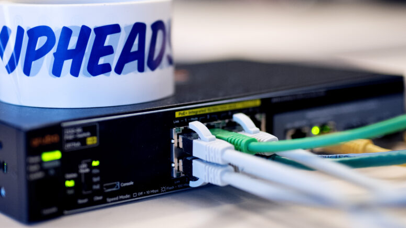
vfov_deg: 14.2
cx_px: 169
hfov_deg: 25.0
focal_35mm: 85
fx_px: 915
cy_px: 64
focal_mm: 50
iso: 640
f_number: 1.4
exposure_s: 1/500
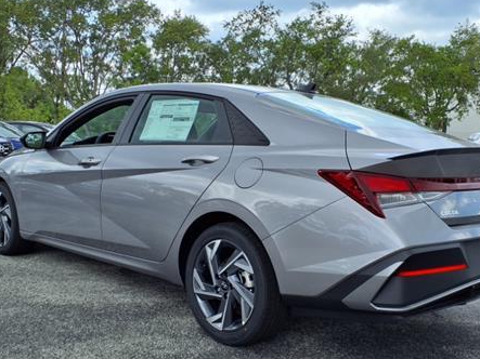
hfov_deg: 47.9
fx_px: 541
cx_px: 254
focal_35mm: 39
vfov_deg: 36.8
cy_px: 196
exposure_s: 1/1000
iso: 40
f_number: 1.9
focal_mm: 3.58
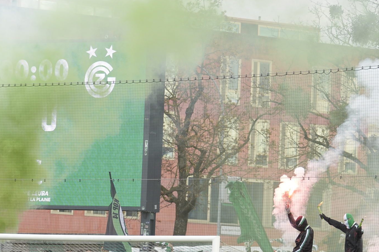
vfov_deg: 5.1
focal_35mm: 271
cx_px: 162
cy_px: 221
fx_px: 2850
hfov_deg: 7.6
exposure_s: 1/640
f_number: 5
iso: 720
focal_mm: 145
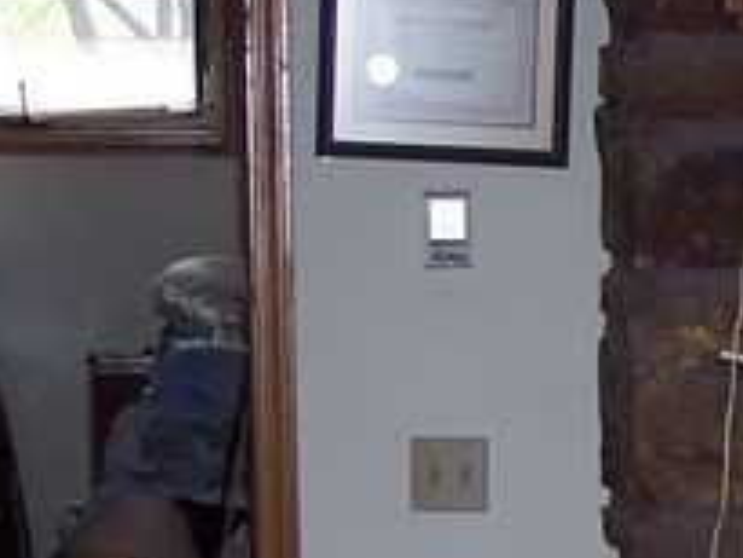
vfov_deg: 7.5
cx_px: 1642
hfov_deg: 9.3
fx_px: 4188
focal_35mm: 195
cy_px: 732
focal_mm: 8
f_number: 2.8
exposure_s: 1/60
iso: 100
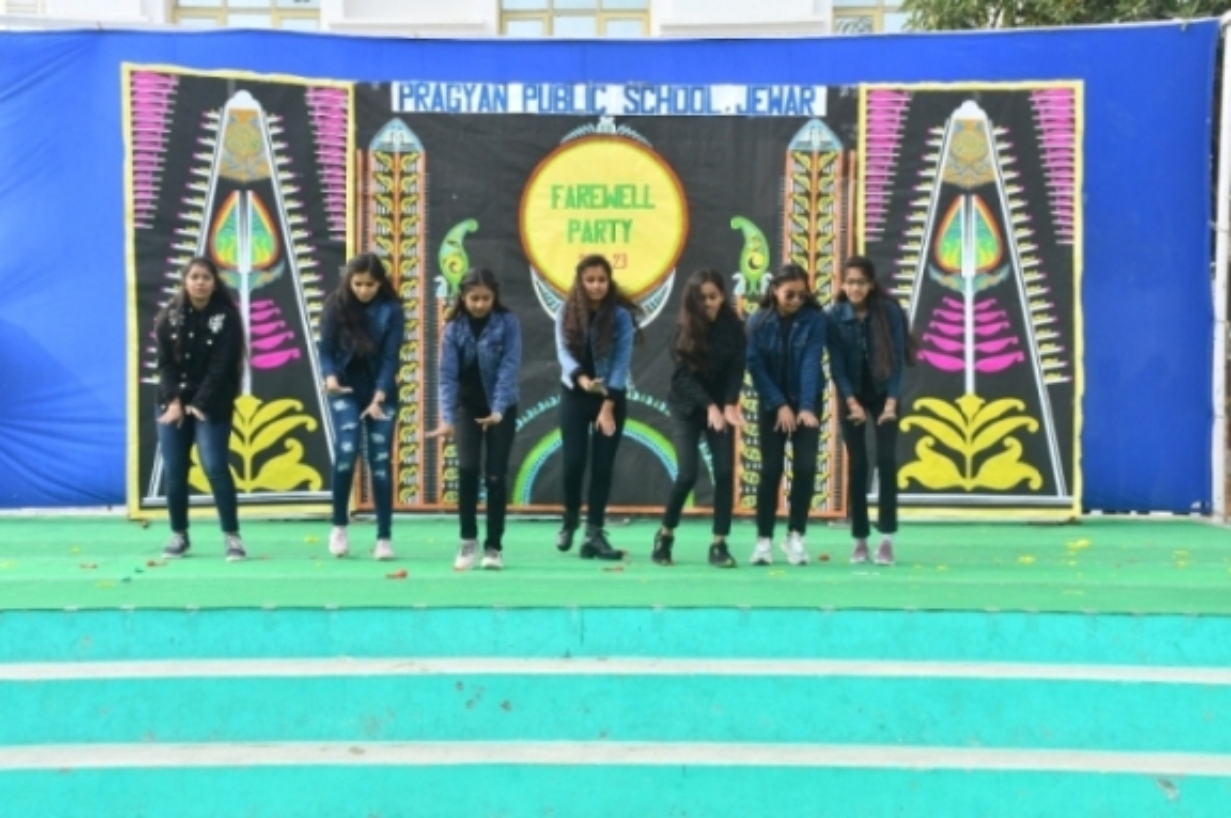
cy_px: 409
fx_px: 1947
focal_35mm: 57
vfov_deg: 23.7
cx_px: 616
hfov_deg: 35.1
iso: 320
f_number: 10
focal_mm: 38
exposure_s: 1/250
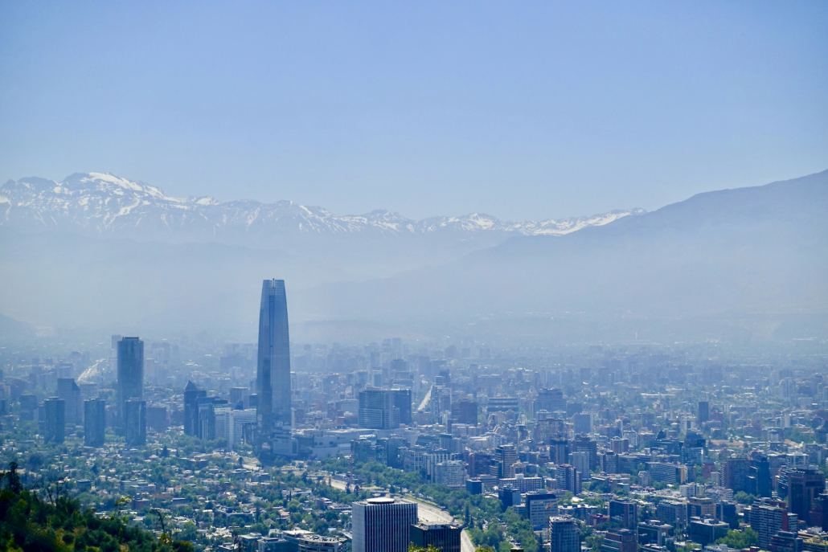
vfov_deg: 20.9
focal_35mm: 65
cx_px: 414
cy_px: 276
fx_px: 1495
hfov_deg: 31.0
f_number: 5.6
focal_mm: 23.9
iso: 125
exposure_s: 1/160
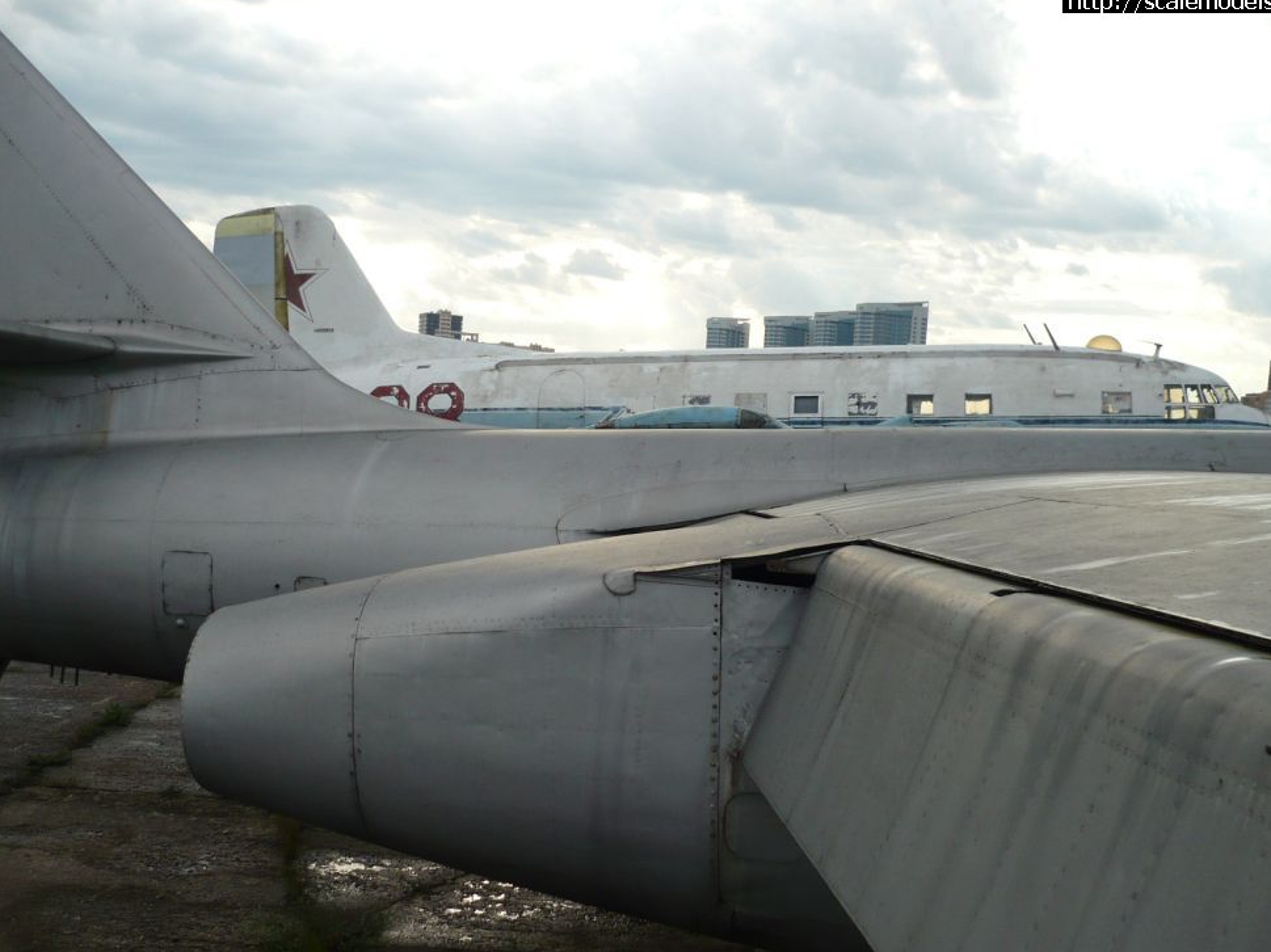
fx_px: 1358
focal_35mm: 37
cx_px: 639
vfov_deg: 38.6
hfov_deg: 50.2
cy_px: 492
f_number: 2.8
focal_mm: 5.8
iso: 100
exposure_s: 1/640
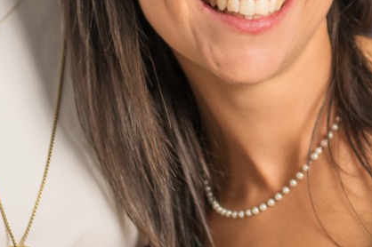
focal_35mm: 134
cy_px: -167
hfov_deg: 15.1
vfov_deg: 9.8
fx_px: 1384
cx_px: 349
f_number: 1.8
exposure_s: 1/50
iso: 100
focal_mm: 35
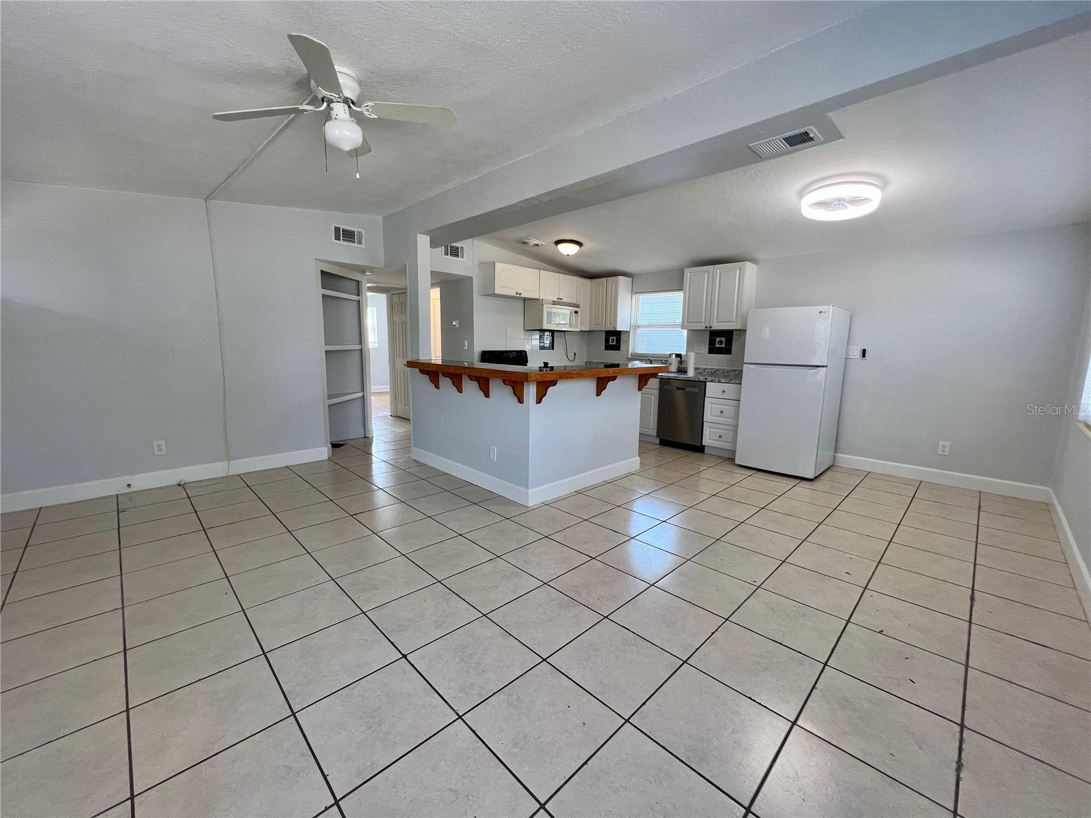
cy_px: 409
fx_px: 410
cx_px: 546
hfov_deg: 106.2
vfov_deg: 89.9
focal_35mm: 13
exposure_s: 1/100
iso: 80
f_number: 1.8
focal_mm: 1.57
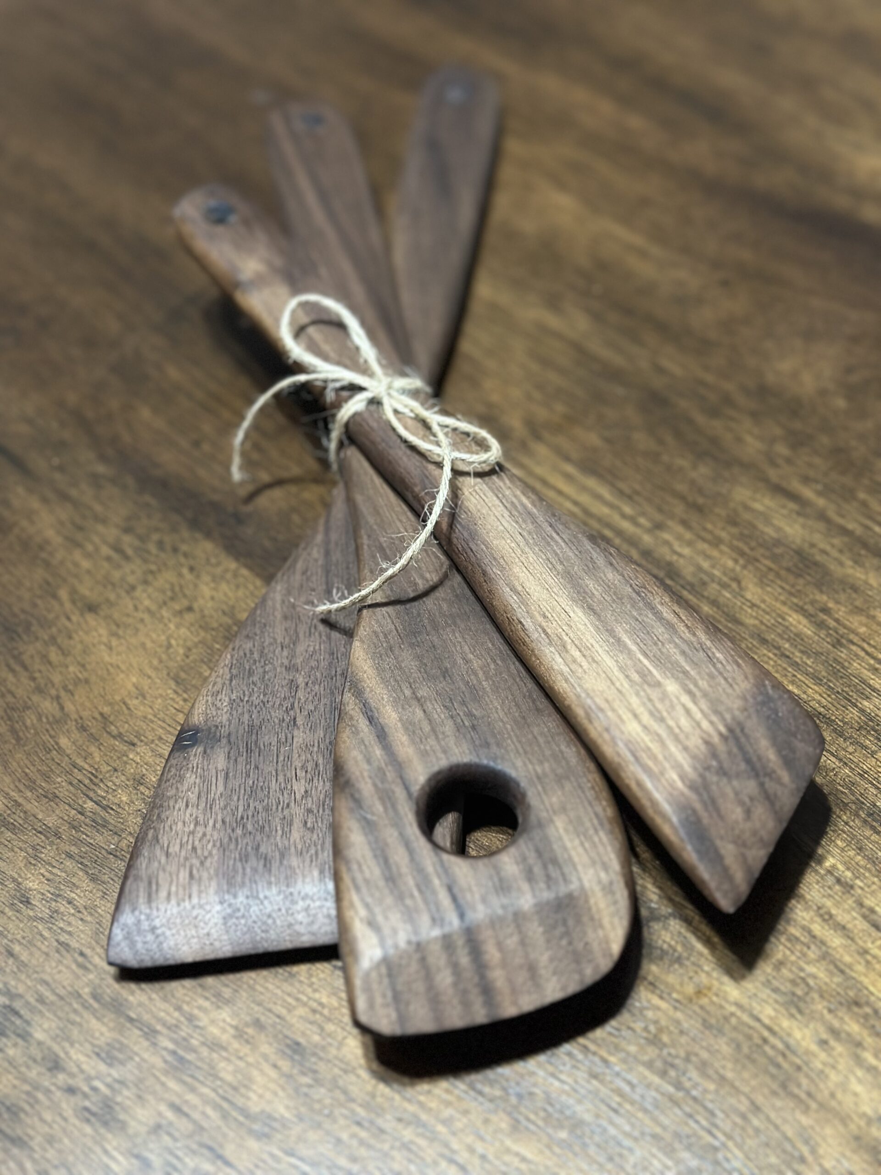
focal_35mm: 48
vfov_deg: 39.7
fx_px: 1629
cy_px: 588
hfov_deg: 30.3
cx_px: 440
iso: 640
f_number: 1.78
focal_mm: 6.86
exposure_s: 1/30
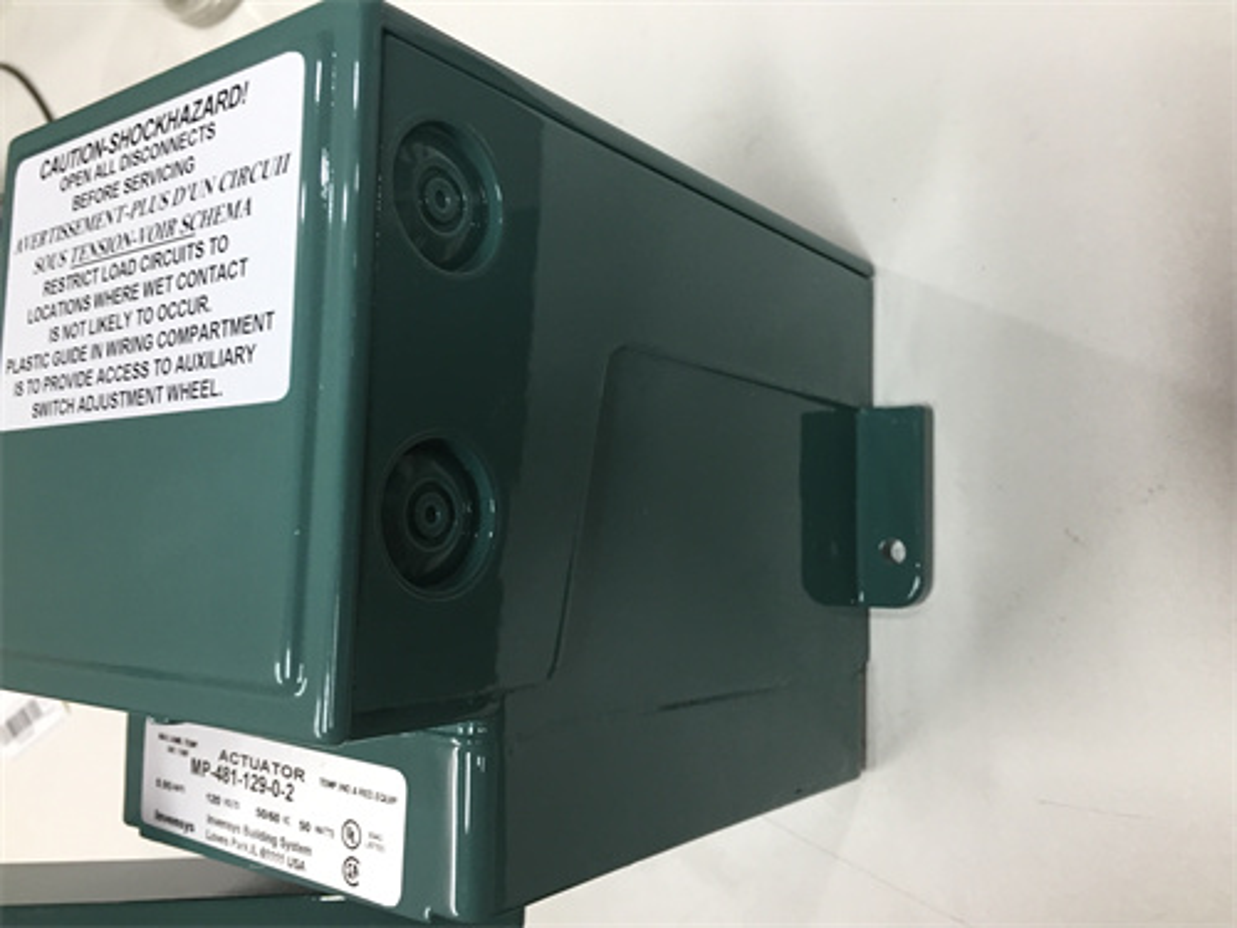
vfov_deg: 48.2
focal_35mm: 29
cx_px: 618
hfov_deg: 61.7
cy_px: 464
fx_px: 1036
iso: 64
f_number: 2.2
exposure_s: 1/33
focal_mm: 4.15
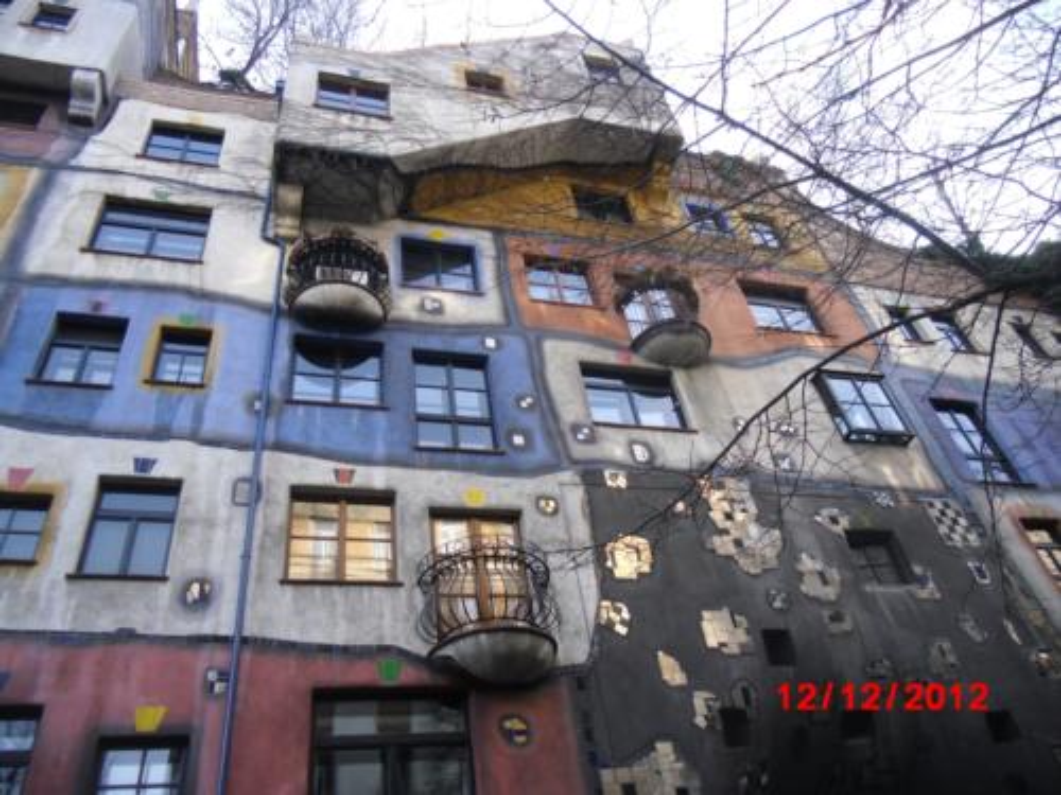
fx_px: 828
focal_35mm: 27
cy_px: 398
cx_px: 530
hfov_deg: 65.3
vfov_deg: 51.4
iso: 100
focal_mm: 4.9
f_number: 3.2
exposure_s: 1/125
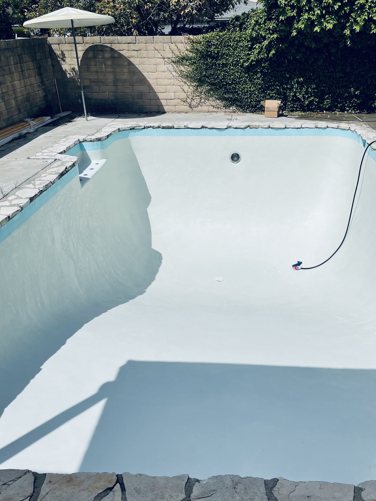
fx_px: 449
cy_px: 270
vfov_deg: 58.3
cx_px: 214
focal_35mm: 31
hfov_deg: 45.3
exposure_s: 1/13514
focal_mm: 5.1
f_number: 1.6
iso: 32
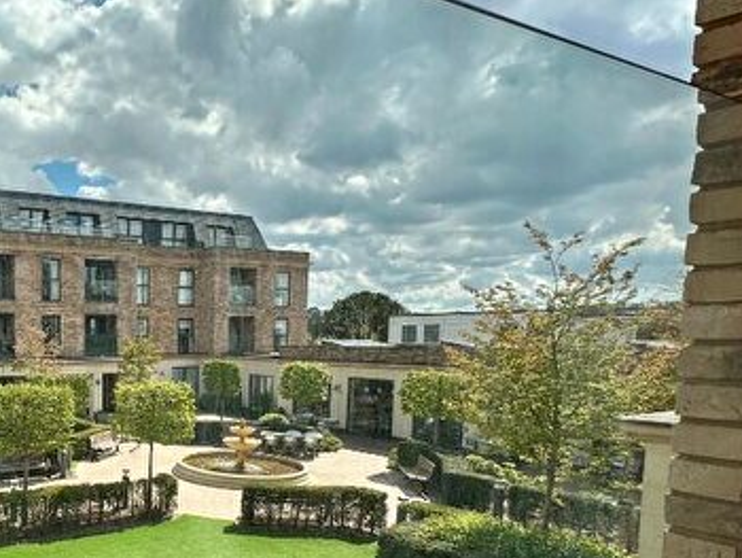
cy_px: 383
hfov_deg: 52.5
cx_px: 25
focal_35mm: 28
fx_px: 601
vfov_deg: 48.7
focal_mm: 2.22
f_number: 2.2
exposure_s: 1/910
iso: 40
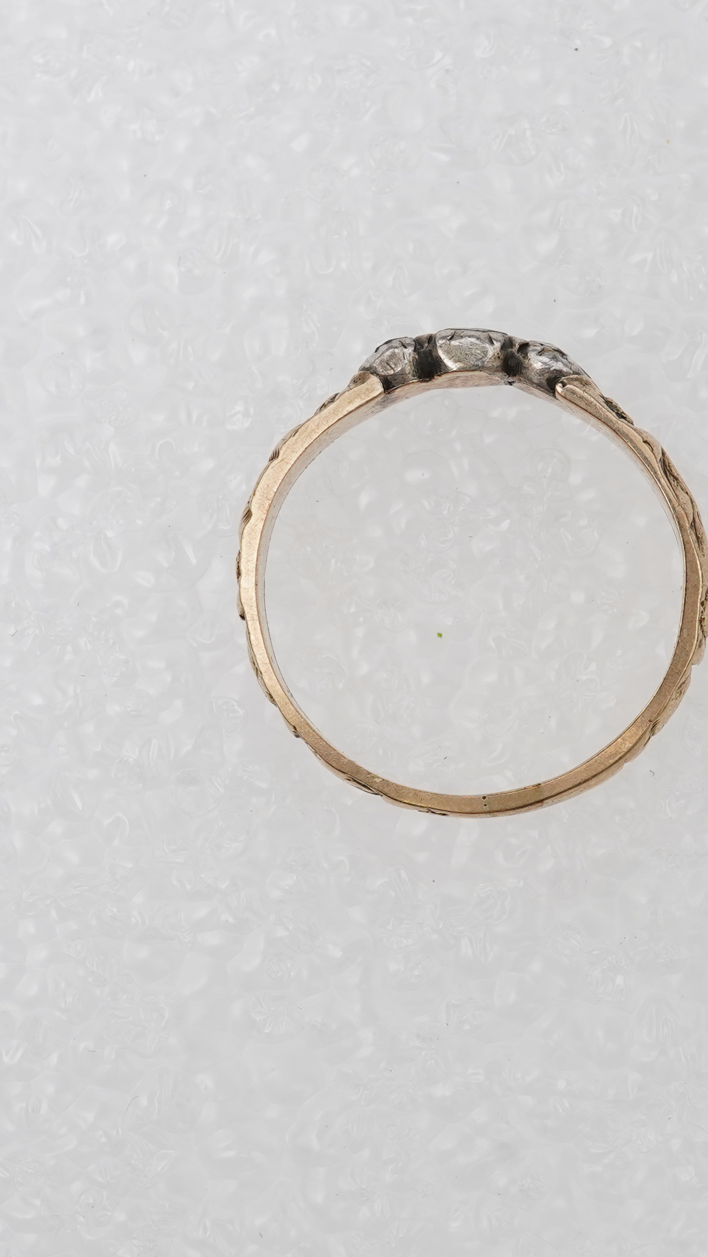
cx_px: 470
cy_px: 589
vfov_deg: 26.5
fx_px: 2669
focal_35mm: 80
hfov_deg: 15.1
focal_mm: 30
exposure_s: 1/125
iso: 500
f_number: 20
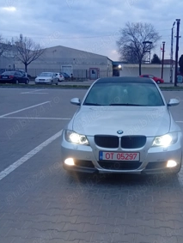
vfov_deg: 48.9
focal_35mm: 38
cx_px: 123
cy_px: 130
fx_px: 267
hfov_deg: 37.4
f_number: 1.8
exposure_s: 1/50
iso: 156
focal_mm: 3.84
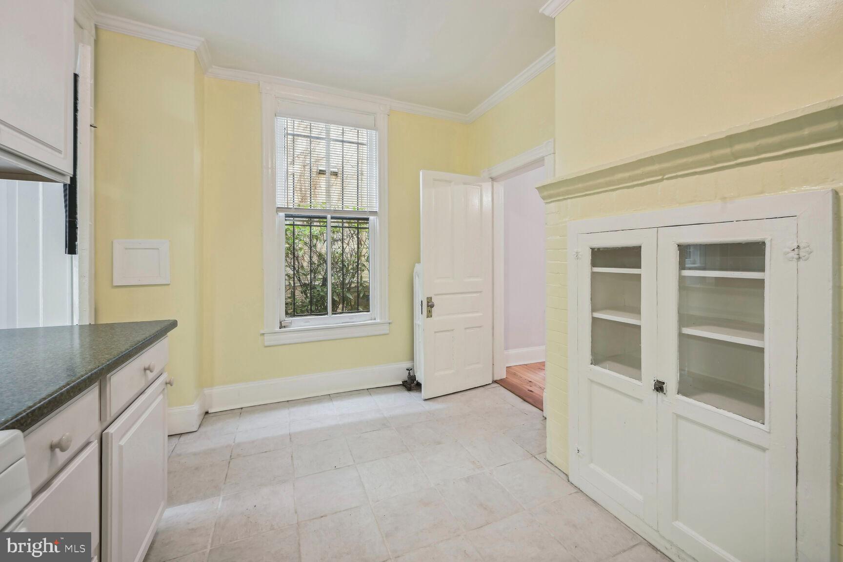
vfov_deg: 81.2
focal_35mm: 14
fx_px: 328
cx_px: 422
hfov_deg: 104.3
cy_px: 281
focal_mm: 14
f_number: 9
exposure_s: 1/6
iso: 200
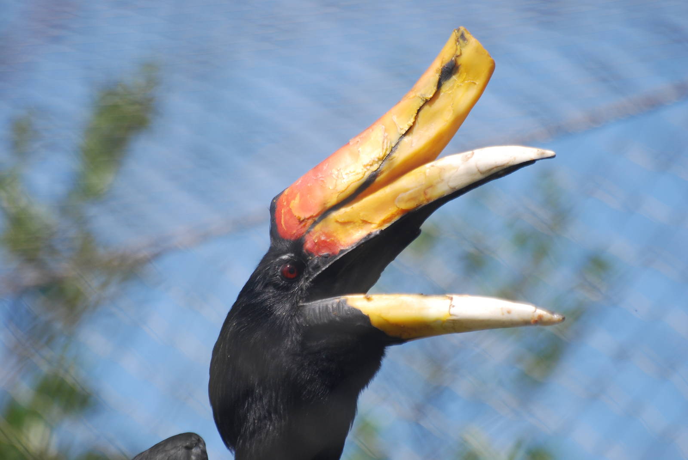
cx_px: 344
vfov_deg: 3.1
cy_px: 230
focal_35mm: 450
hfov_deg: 4.6
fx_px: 8610
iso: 200
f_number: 5.6
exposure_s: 1/800
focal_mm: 300
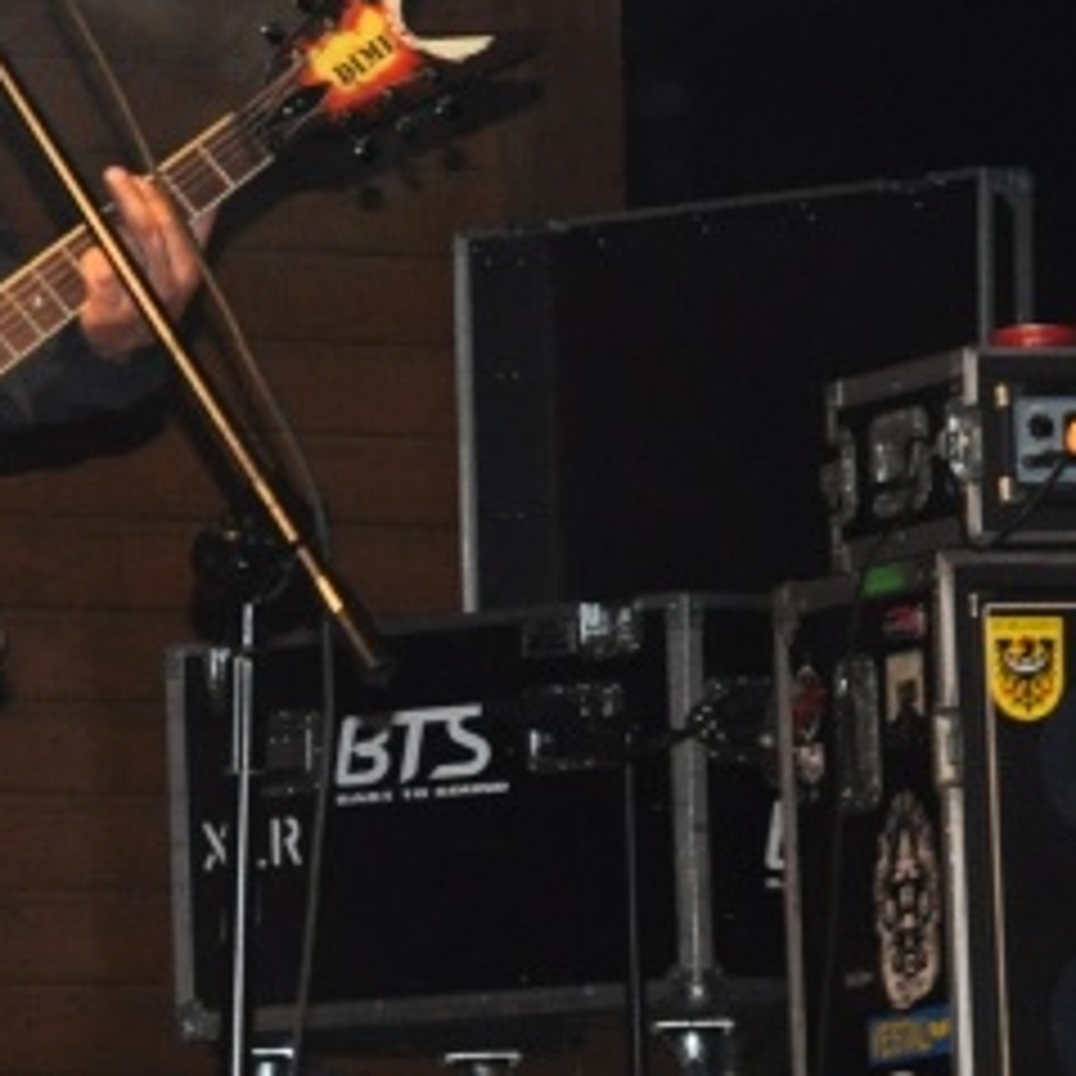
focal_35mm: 362
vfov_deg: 4.8
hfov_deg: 4.8
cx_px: -419
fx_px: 12745
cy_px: 317
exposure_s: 1/80
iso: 1250
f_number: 5.6
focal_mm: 85
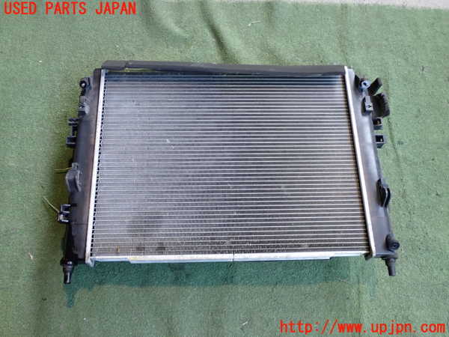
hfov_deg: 51.4
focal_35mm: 36
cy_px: 168
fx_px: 467
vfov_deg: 39.7
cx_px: 224
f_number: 2.5
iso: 250
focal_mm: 6.37
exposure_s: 1/40
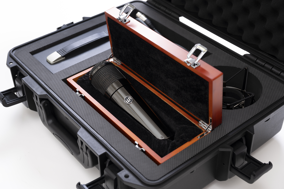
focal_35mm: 38
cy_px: 94
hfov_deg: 50.7
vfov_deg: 35.0
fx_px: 300
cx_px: 142
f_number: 16
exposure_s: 1/125
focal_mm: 38
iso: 400
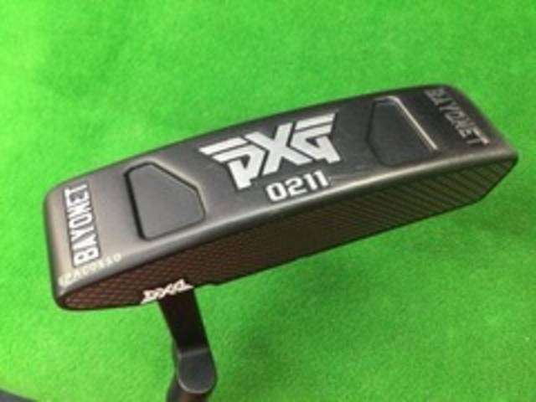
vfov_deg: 45.4
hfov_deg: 58.4
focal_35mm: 31
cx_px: 268
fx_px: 480
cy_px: 201
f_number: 2.4
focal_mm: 3.3
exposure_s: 1/30
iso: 200
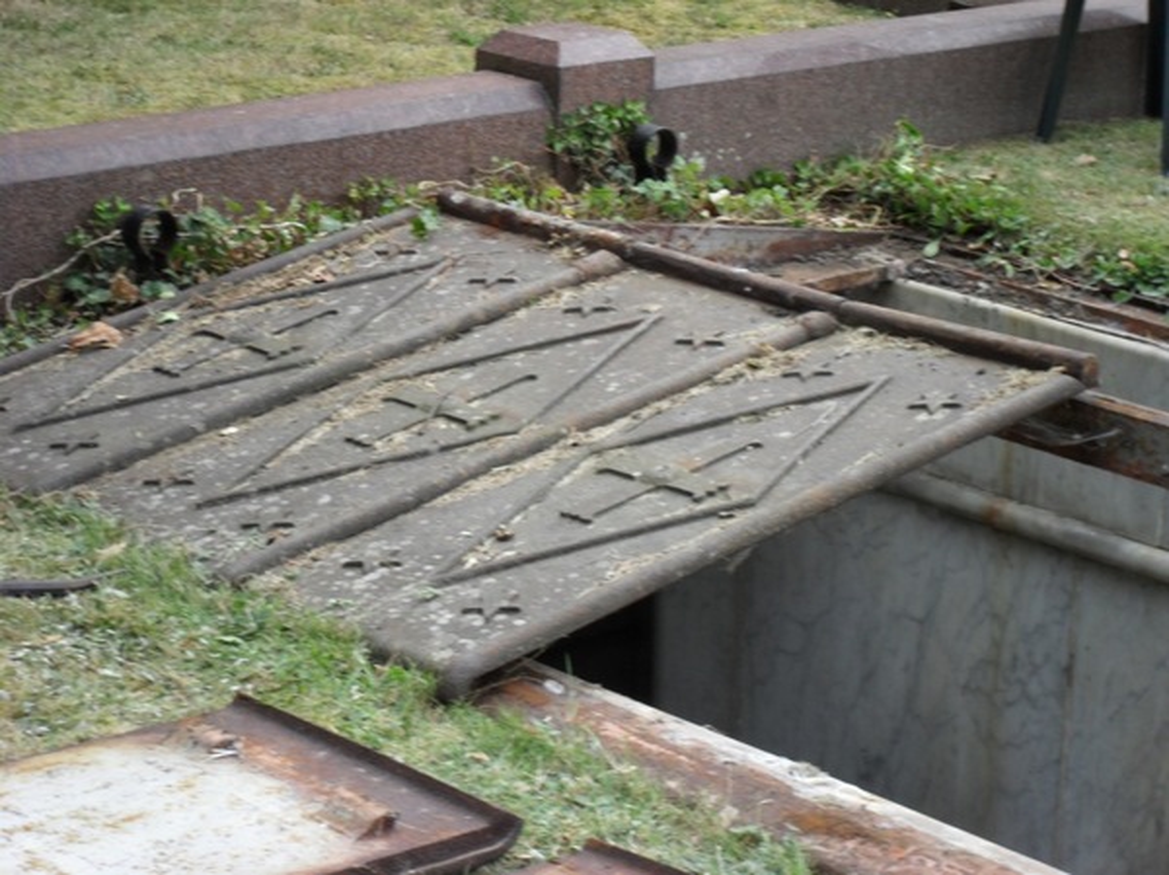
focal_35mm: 105
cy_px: 438
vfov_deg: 14.1
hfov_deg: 18.7
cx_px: 584
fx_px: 3543
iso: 100
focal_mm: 18.9
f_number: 5.8
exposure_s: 1/90
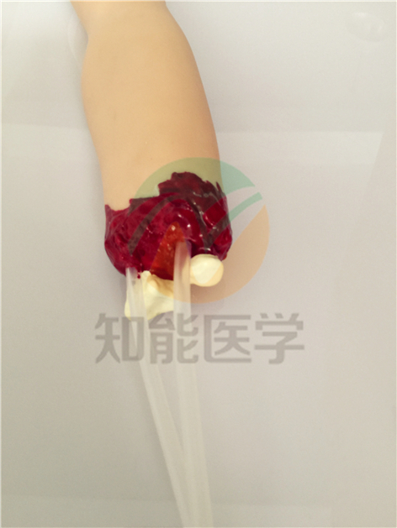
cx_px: 198
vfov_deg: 61.7
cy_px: 264
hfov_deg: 48.2
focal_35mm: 29
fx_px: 443
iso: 50
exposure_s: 1/17
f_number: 2.2
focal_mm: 4.15
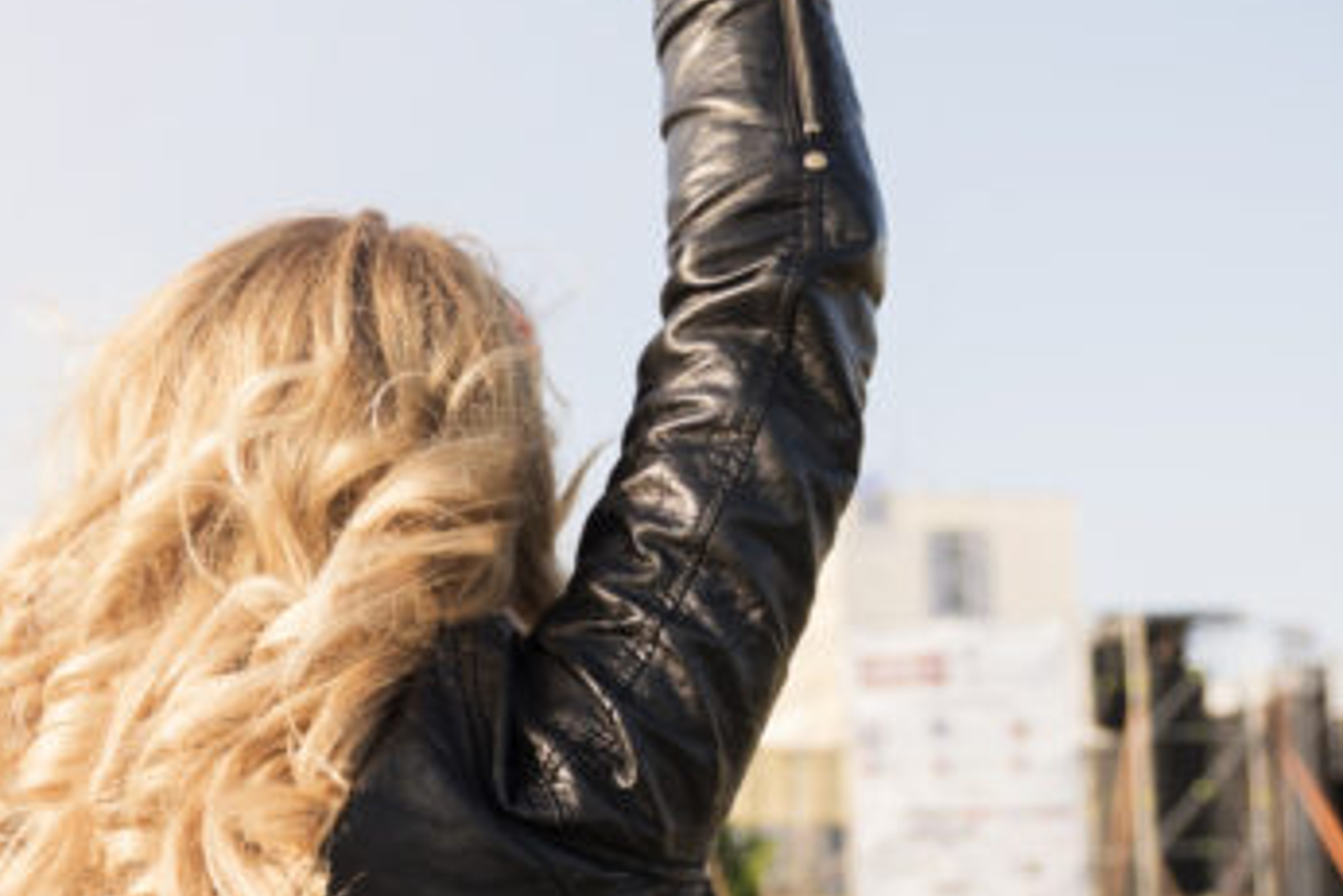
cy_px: 832
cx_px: 89
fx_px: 2650
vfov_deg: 18.8
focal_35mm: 71
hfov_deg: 27.3
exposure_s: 1/800
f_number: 2.8
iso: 100
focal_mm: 24
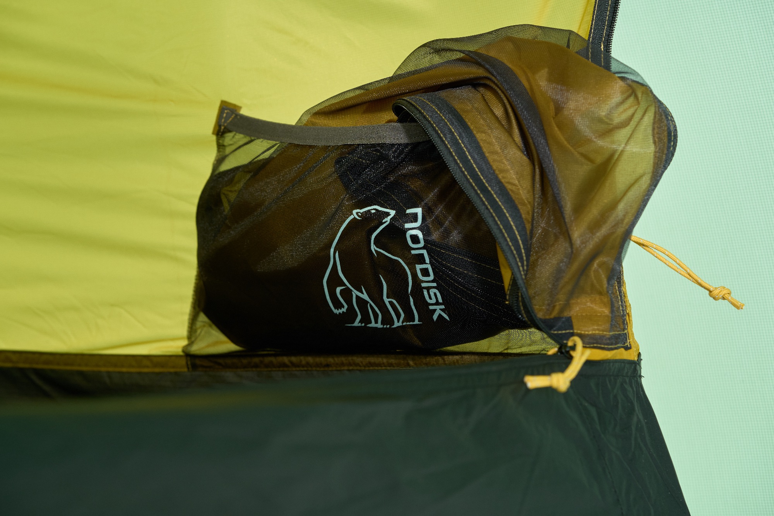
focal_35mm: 90
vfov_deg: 15.2
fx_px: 1935
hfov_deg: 22.6
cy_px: 258
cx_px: 387
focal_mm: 90
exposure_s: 1/125
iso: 640
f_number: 6.3
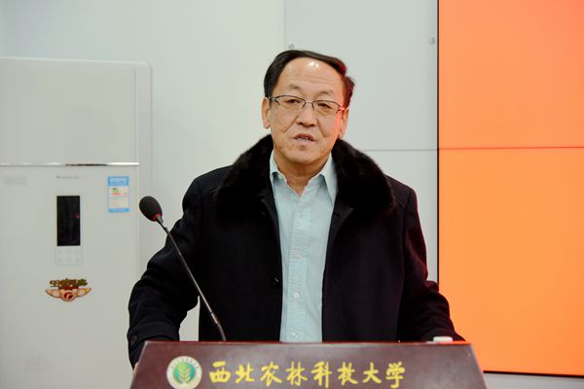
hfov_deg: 30.5
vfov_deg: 20.6
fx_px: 1071
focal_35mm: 66
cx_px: 292
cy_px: 194
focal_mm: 66
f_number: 4
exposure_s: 1/60
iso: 800
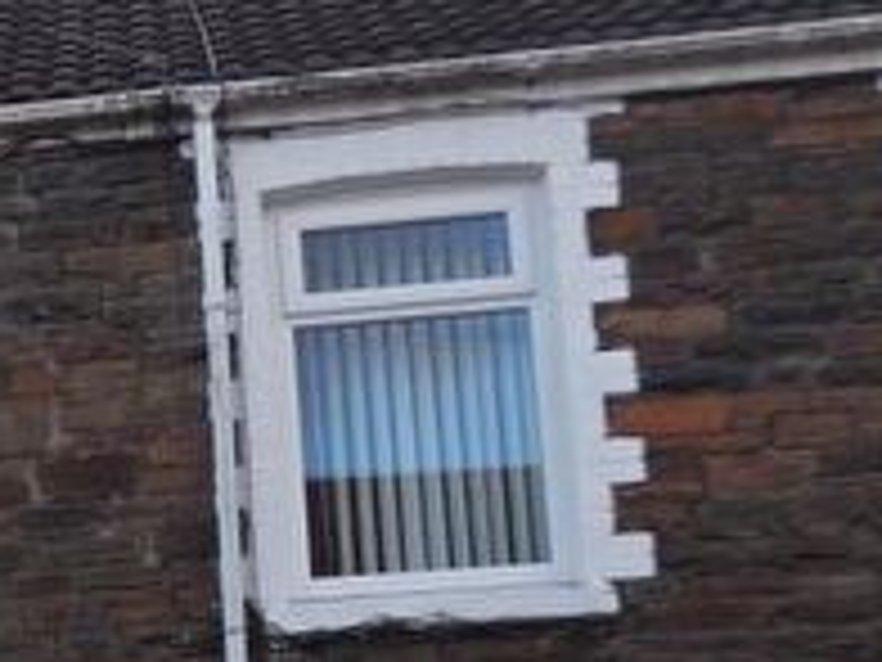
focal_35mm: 100
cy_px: 745
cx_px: -459
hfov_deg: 17.5
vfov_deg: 14.4
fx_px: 2548
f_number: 3.2
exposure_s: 1/100
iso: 80
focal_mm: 5
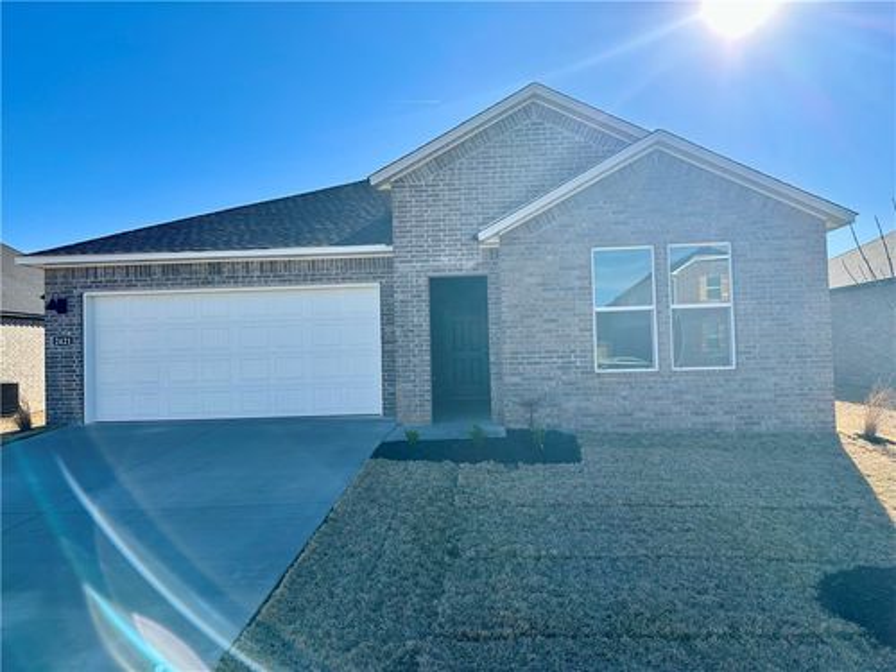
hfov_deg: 71.6
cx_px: 448
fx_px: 621
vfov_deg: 56.8
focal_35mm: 24
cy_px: 336
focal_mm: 6.86
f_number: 1.78
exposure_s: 1/3597
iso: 80
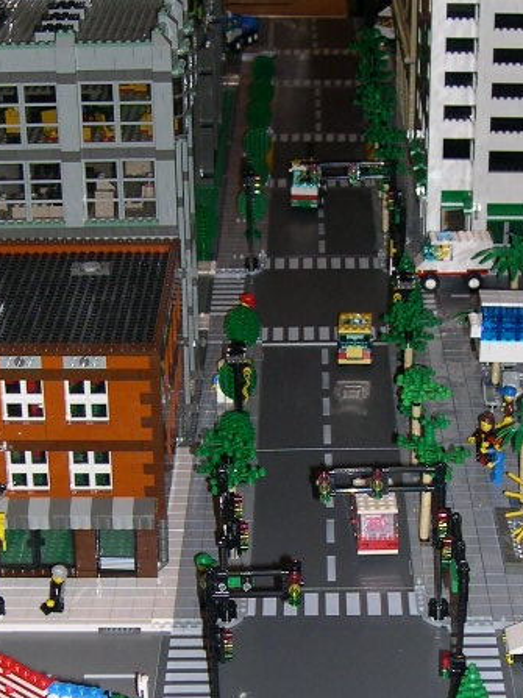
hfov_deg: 17.0
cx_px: 306
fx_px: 1753
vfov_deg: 22.3
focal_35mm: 87
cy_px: 512
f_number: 2.8
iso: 100
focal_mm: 8
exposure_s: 1/60
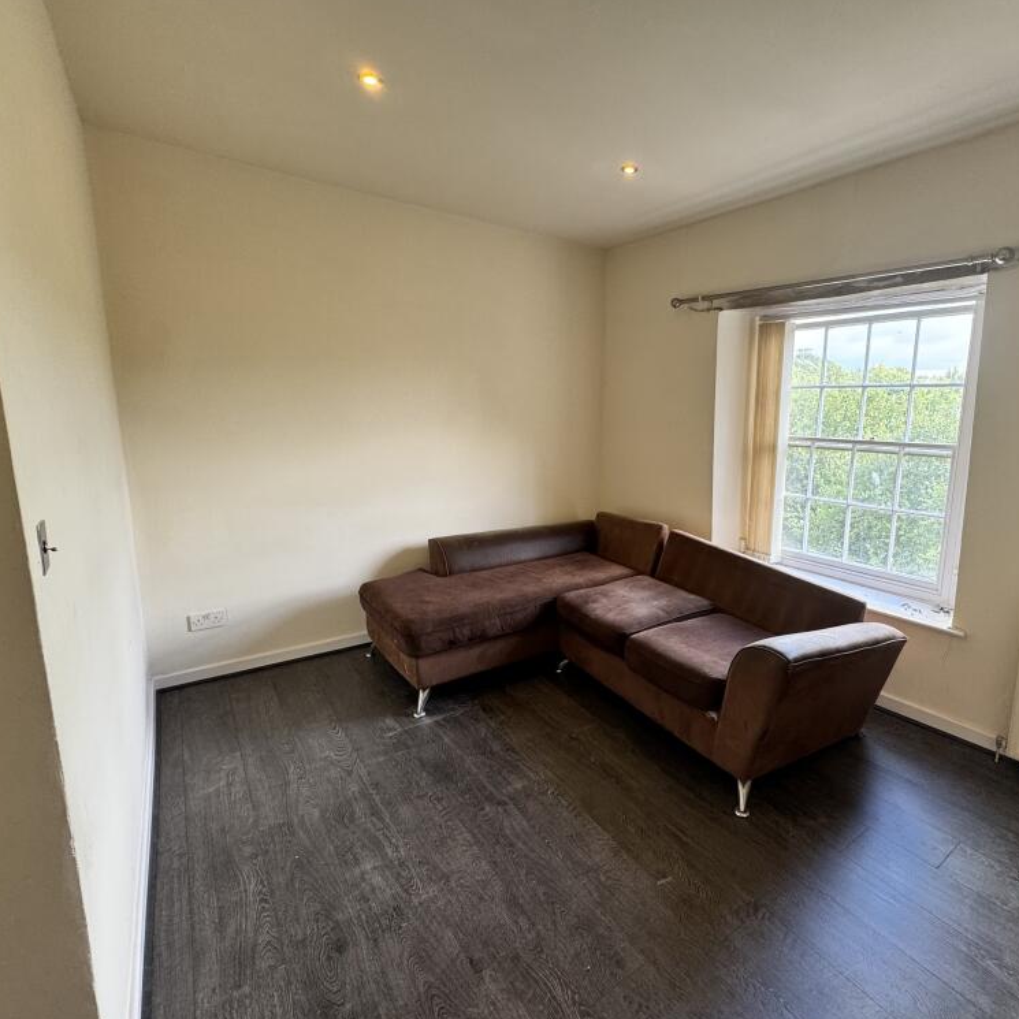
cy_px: 509
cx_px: 622
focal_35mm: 17
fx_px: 566
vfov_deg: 84.0
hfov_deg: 82.7
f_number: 2.2
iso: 125
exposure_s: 1/99
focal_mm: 2.22
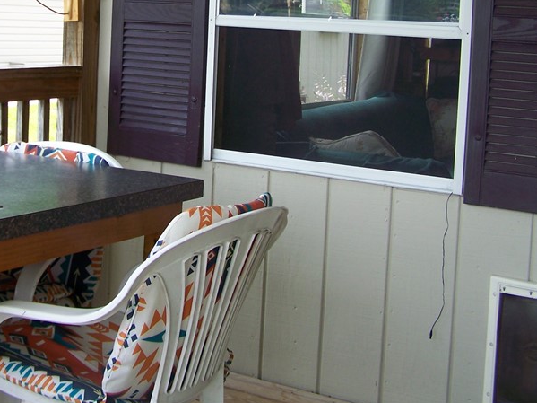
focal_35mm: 65
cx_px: 148
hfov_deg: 29.5
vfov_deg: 22.2
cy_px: 63
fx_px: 1008
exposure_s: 1/80
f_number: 2.8
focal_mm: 6.3
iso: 64
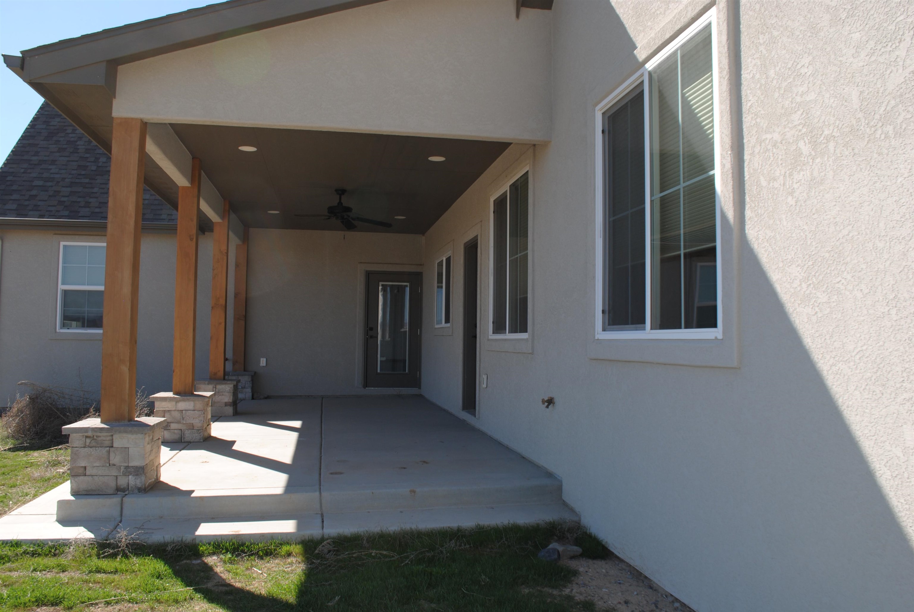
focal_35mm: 27
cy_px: 306
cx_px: 457
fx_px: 686
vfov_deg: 48.0
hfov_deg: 67.3
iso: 100
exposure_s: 1/200
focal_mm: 18
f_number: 6.3
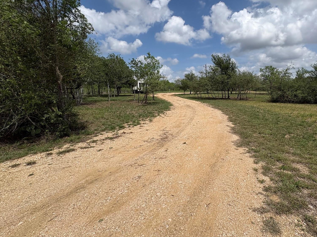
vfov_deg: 68.5
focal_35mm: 19
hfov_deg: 83.0
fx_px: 174
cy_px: 106
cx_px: 199
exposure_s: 1/4132
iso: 50
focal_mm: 2.22
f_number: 2.2
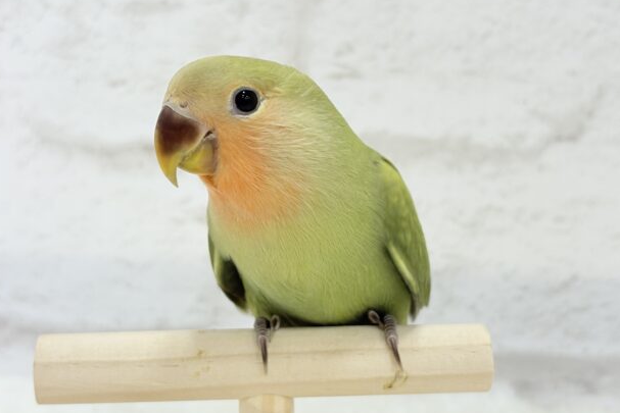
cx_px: 320
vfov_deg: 23.8
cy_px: 183
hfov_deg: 35.0
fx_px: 982
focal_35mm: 57
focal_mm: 5.96
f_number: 1.6
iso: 50
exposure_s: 1/50
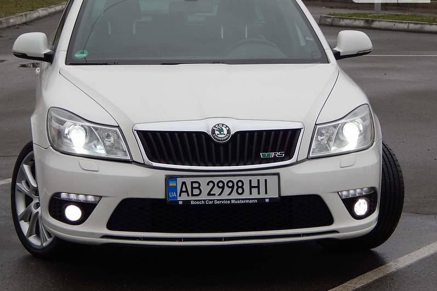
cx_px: 219
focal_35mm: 138
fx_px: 1675
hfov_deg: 14.9
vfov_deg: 9.9
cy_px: 137
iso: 125
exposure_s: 1/200
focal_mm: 23.4
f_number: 4.8
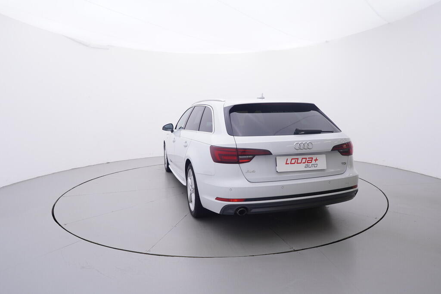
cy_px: 147
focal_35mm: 22
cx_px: 220
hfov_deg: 77.3
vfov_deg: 56.2
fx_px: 276
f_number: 5
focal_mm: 15
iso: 200
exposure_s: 1/80
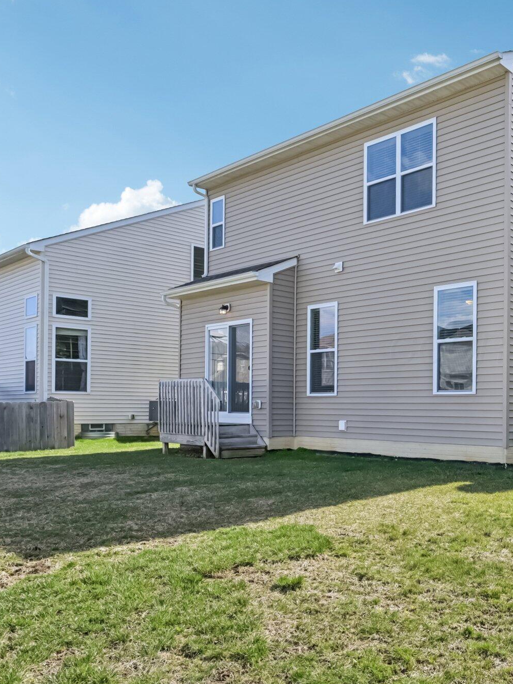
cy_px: 348
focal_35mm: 31
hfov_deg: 40.7
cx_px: 494
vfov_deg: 58.4
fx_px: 613
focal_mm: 21
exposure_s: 1/800
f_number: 8
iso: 500
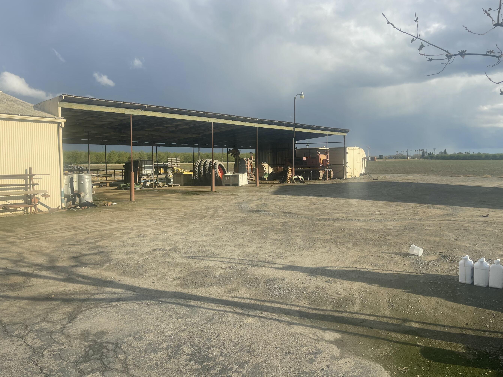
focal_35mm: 28
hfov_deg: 63.4
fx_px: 407
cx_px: 242
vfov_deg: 49.7
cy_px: 177
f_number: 1.6
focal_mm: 5.1
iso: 32
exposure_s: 1/3165
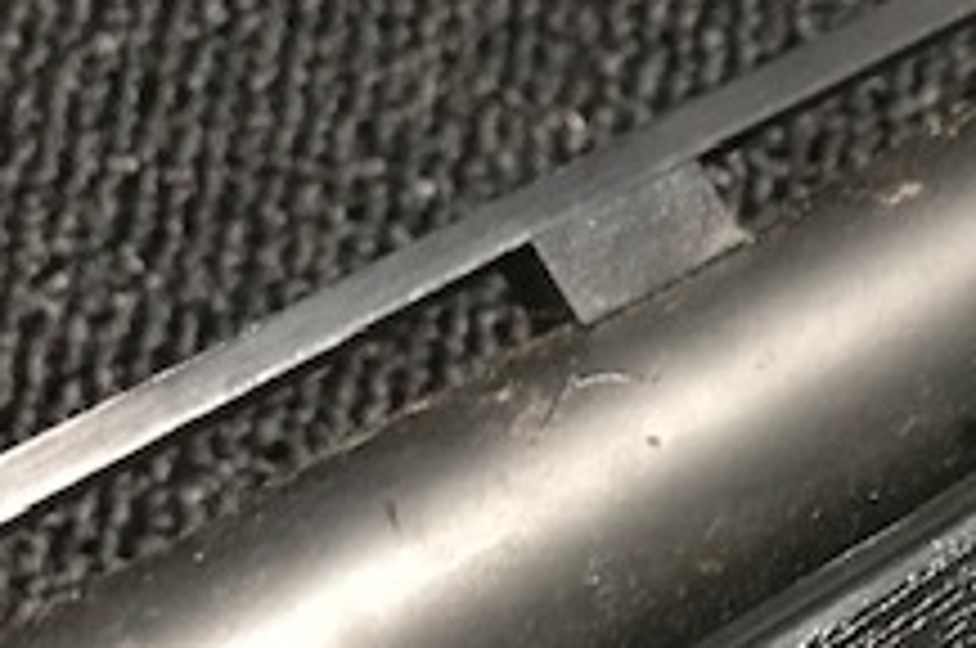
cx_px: 1345
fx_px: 2328
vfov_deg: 15.5
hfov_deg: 21.0
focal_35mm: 86
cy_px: 693
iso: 100
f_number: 1.8
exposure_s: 1/4
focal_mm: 3.99
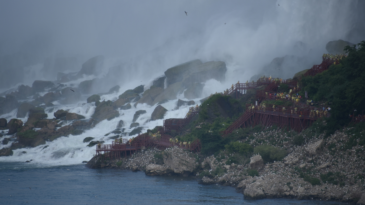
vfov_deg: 3.6
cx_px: 183
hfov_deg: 6.4
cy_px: 100
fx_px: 3253
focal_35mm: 336
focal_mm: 300
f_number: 5.6
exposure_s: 1/640
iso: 140
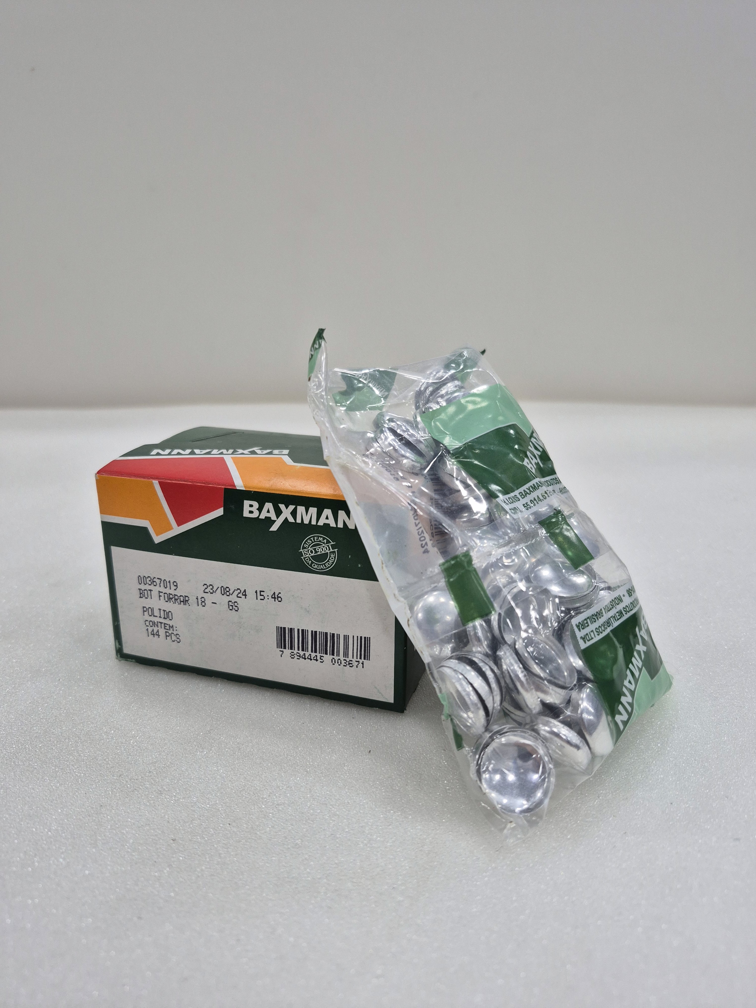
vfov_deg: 73.9
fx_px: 670
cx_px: 378
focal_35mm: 23
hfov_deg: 58.9
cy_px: 504
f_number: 1.8
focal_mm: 5.4
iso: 200
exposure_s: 1/180
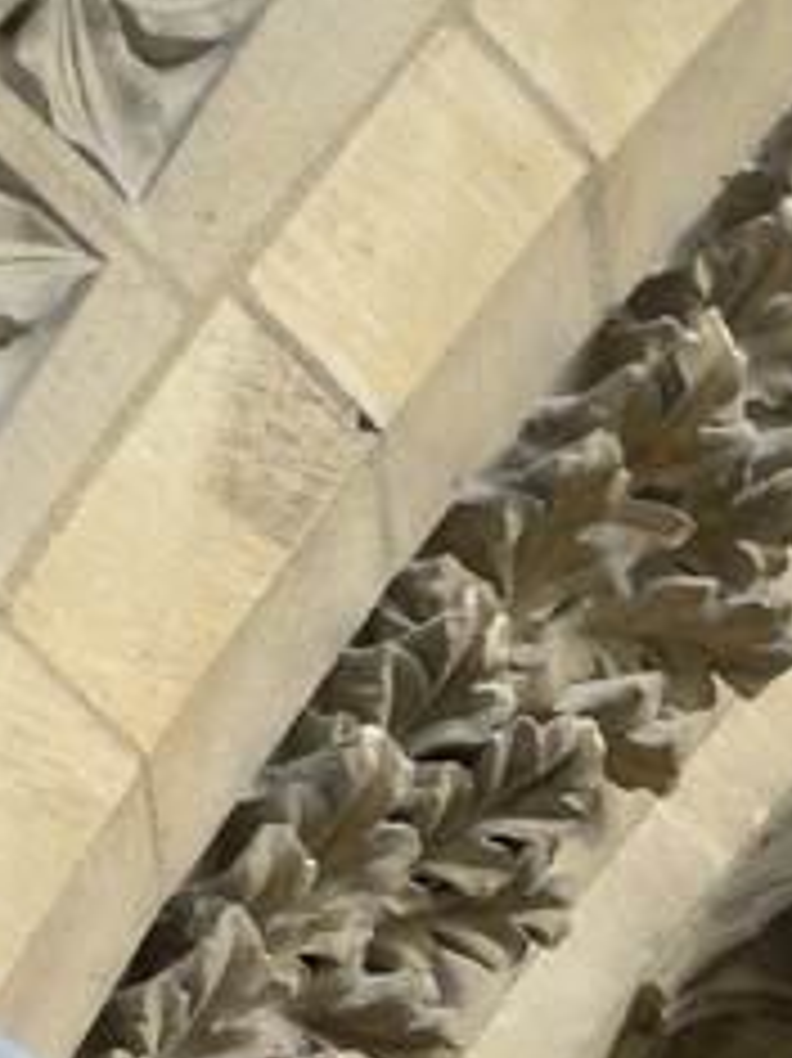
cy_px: 3417
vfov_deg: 1.5
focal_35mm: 1309
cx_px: -1082
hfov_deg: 1.1
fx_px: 39969
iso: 200
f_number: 10
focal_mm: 200
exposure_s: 1/200
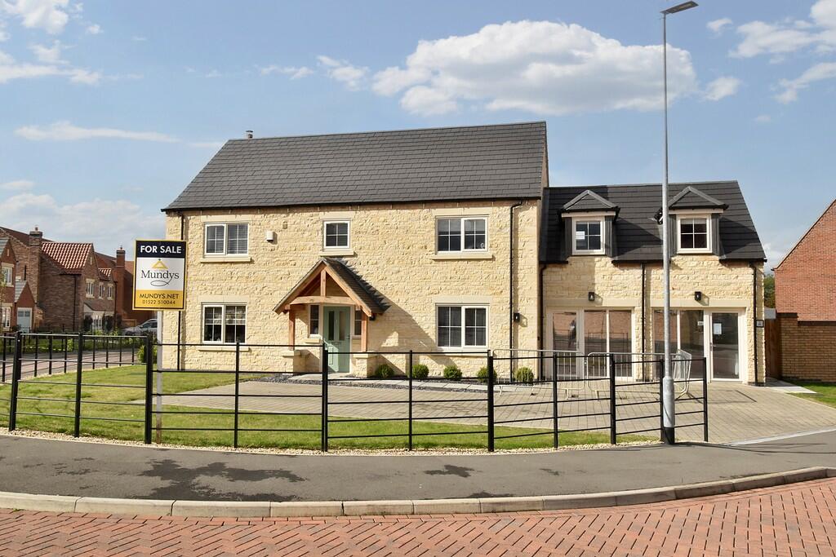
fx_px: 697
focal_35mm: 30
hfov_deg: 61.9
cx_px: 418
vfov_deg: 43.6
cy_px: 278
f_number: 14
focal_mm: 20
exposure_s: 1/800
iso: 800
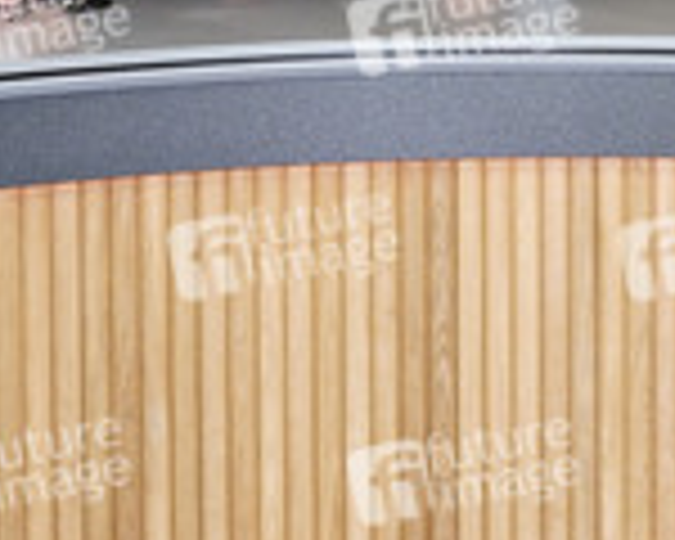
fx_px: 1918
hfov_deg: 18.9
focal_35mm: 96
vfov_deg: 15.5
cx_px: 794
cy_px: -90
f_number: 5.6
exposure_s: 1/200
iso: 2000
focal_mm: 34
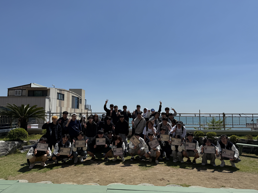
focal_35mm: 24
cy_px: 96
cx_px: 129
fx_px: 179
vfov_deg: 56.8
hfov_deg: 71.6
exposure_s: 1/9091
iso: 80
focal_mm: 6.76
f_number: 1.78
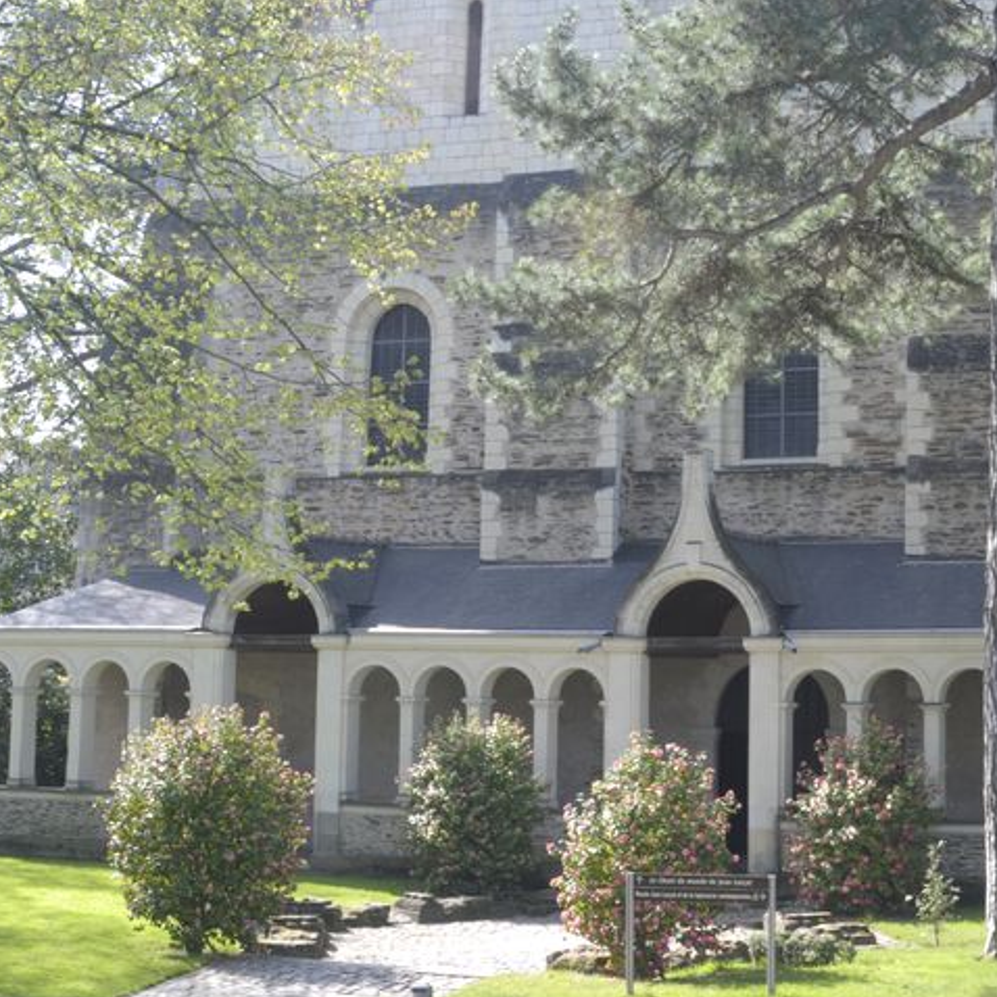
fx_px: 3907
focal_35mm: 120
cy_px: 342
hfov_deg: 14.5
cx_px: 722
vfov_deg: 14.5
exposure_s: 1/15
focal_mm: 45
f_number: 14
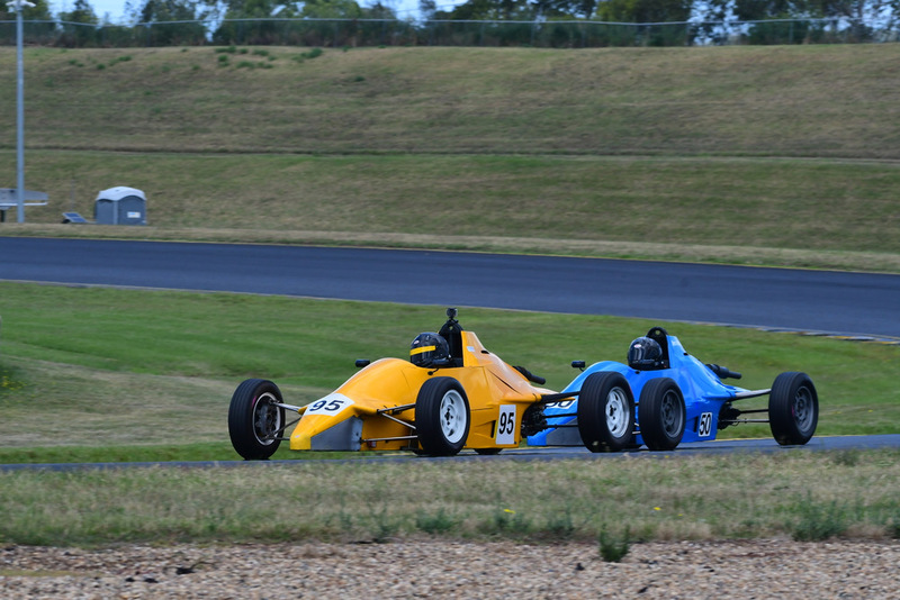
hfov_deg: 6.9
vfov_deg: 4.6
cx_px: 450
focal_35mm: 300
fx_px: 7502
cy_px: 300
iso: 640
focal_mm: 200
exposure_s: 1/640
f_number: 11
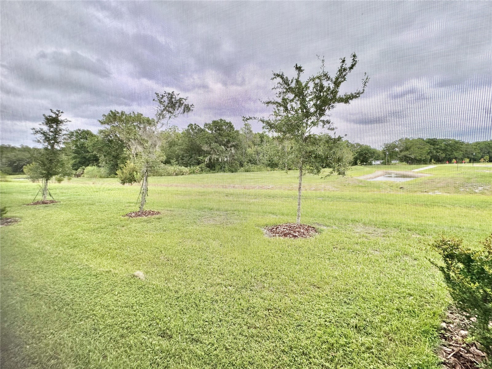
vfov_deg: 85.7
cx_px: 246
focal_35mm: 14
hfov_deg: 102.1
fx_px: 199
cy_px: 184
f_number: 2.2
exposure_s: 1/163
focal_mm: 2.22
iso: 40
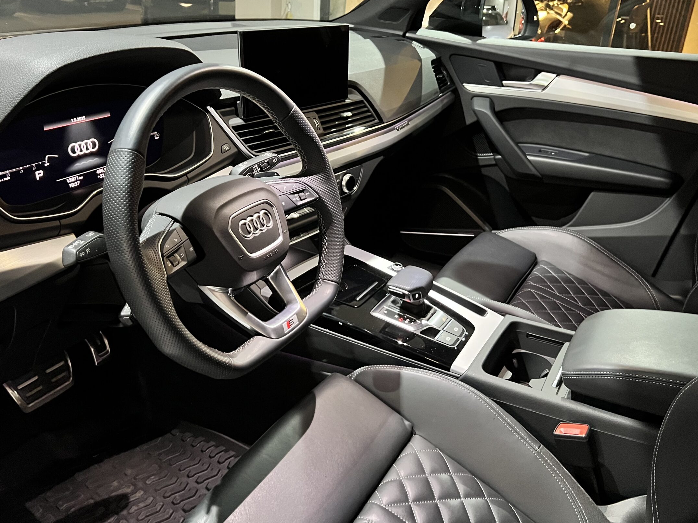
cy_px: 235
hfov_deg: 58.4
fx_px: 625
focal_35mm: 31
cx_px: 343
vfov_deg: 45.4
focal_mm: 5.7
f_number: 1.5
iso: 500
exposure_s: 1/30
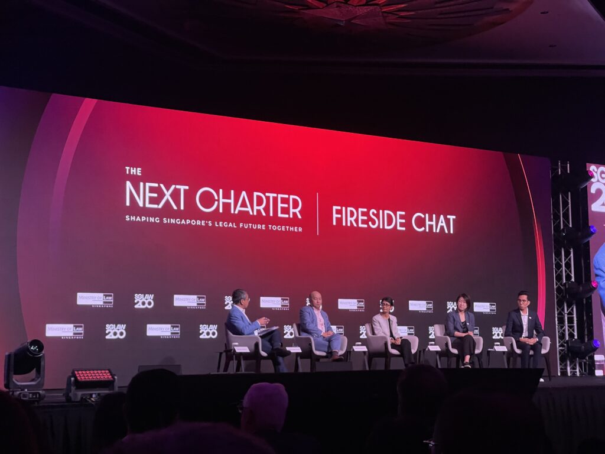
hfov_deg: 30.3
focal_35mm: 64
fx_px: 1119
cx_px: 302
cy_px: 227
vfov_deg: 22.9
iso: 200
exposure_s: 1/120
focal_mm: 7.5
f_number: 2.2
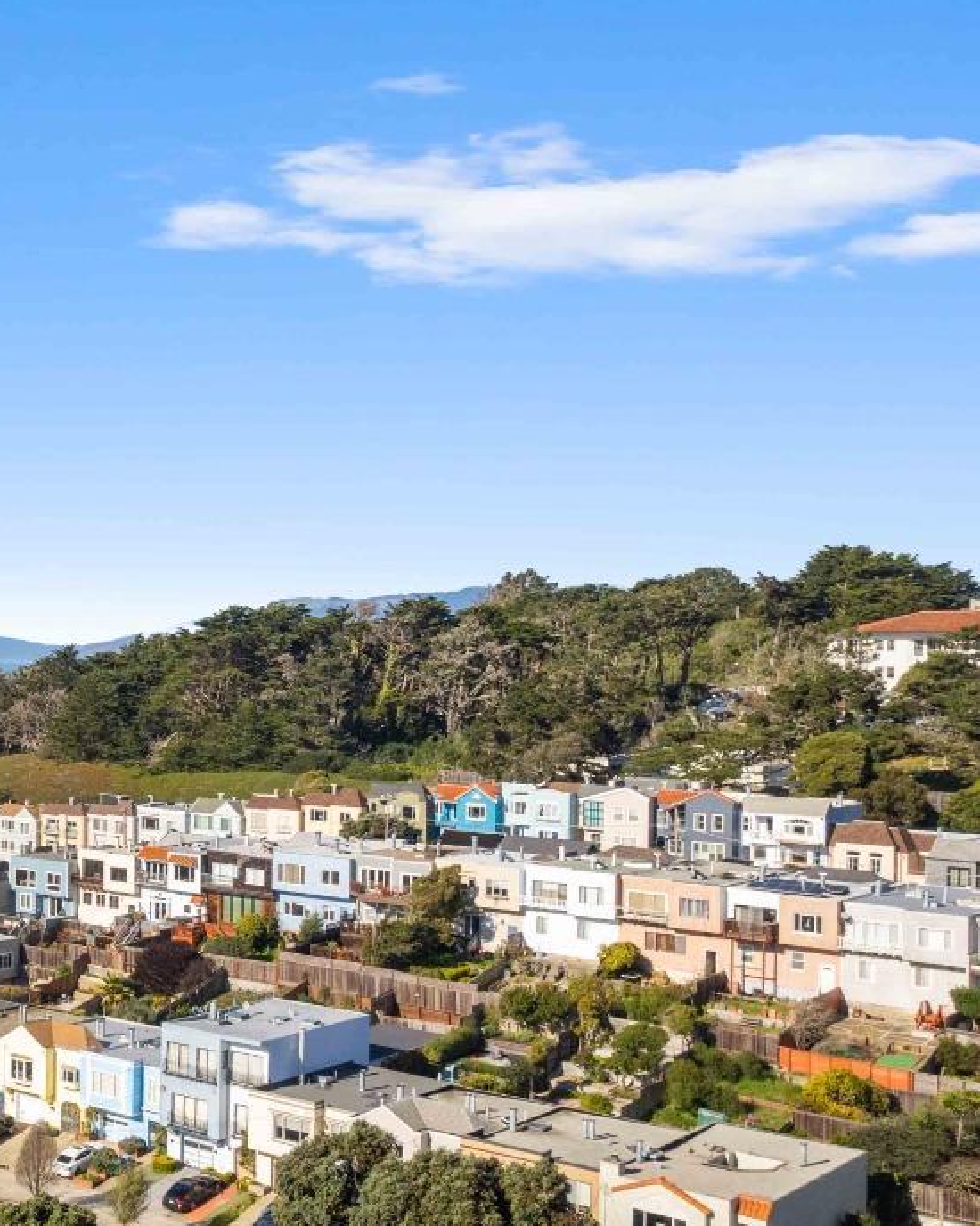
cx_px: -306
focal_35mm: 45
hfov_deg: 27.6
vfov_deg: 41.1
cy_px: 680
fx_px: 1632
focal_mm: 8.38
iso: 110
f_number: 2.8
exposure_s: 1/2000
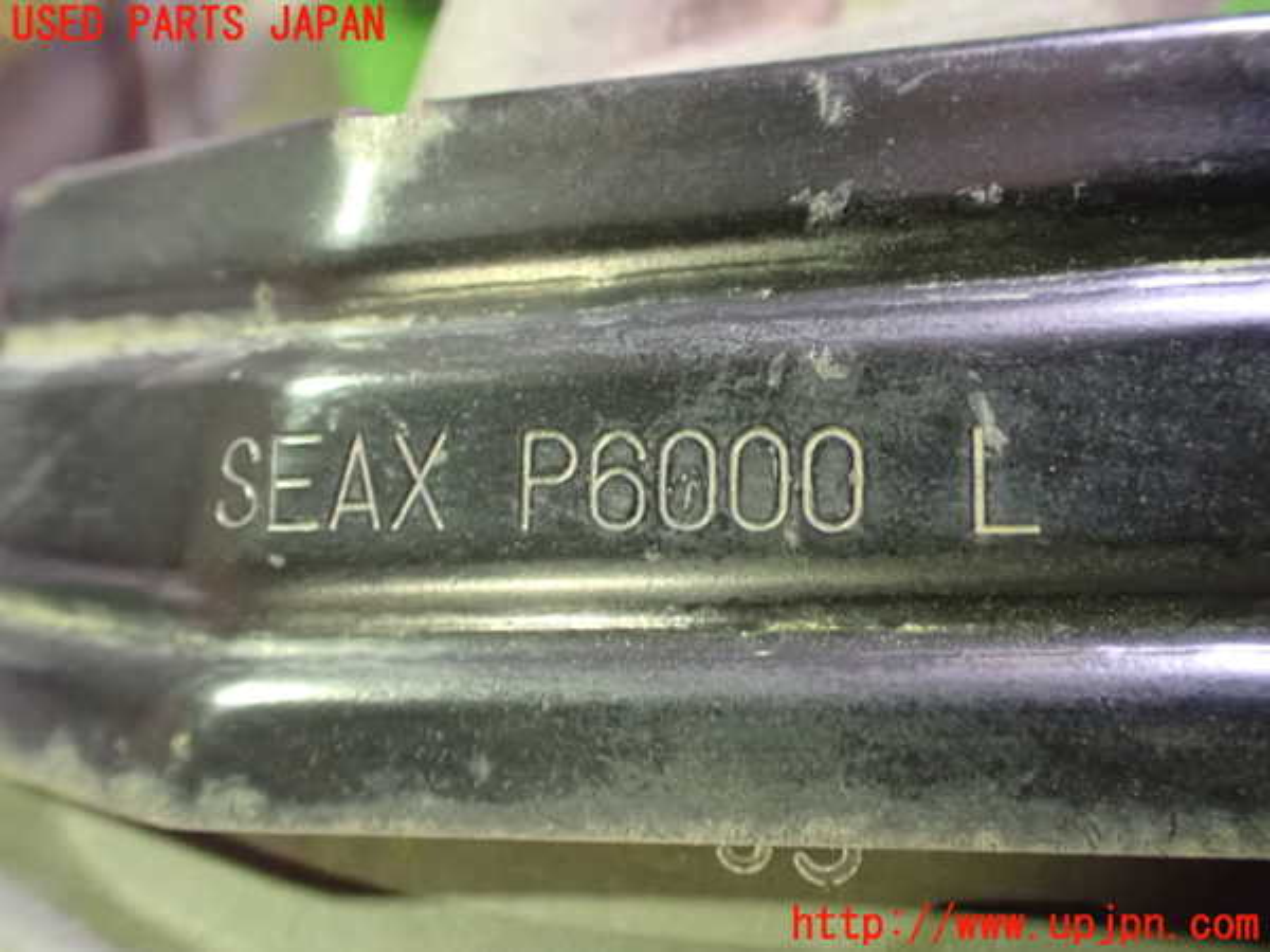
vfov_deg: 46.8
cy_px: 476
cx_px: 635
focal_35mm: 30
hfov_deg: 60.0
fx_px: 1101
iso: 1250
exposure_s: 1/30
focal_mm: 5.4
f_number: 2.3
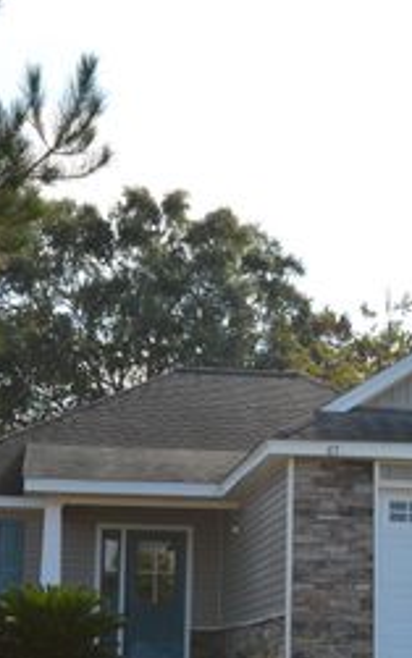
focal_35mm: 79
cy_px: 398
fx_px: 1418
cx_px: 294
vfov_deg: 26.1
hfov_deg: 16.5
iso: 100
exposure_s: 1/200
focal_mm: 26
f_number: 8
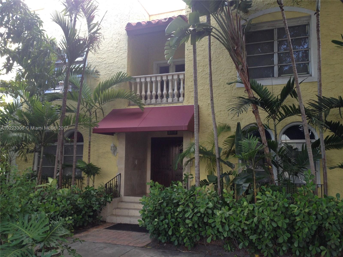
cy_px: 128
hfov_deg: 55.4
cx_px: 172
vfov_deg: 42.9
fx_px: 327
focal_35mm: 33
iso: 64
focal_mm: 4.12
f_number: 2.4
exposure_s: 1/120
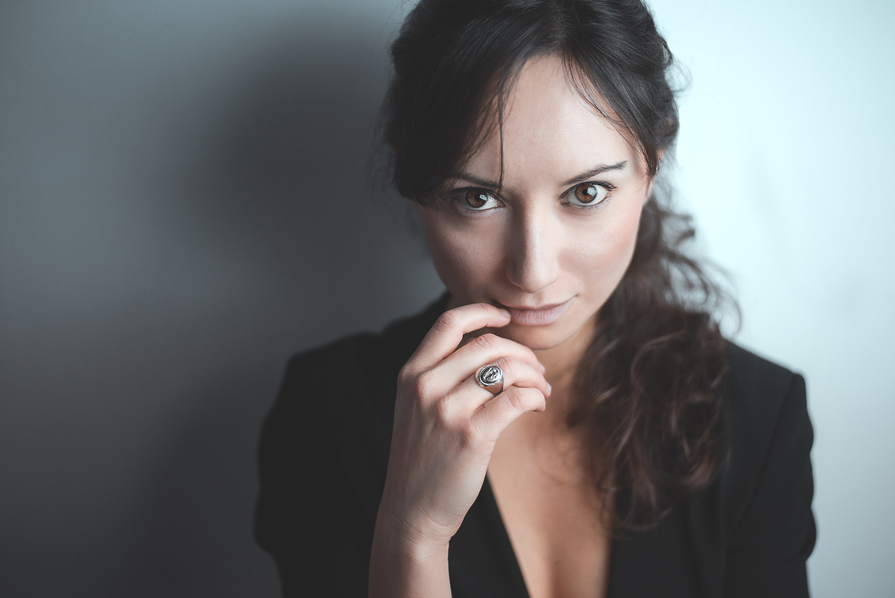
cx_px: 448
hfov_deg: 39.6
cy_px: 299
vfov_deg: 27.0
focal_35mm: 50
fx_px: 1243
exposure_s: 1/1000
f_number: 1.8
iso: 400
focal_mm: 50
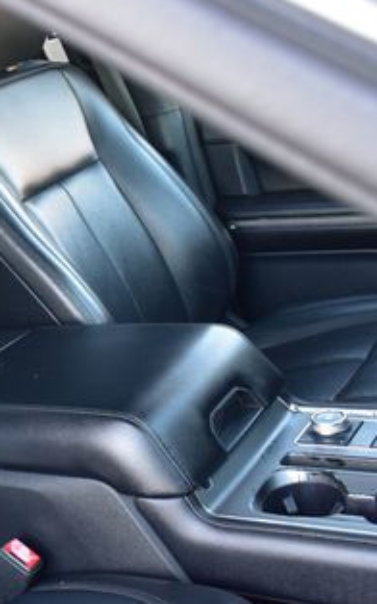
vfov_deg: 36.2
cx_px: -113
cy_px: 358
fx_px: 921
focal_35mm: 56
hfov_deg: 21.0
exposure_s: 1/15
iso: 400
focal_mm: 18
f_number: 6.3
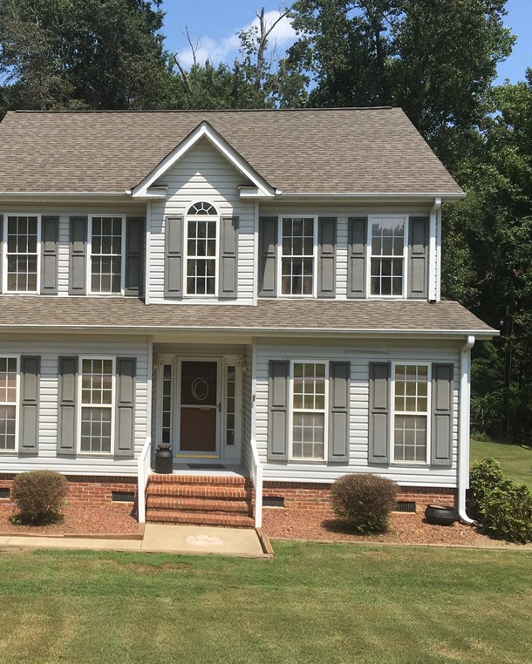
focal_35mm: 38
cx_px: 126
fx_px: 748
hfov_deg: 38.1
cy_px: 332
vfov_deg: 47.9
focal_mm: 4.15
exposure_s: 1/1789
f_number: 2.2
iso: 25
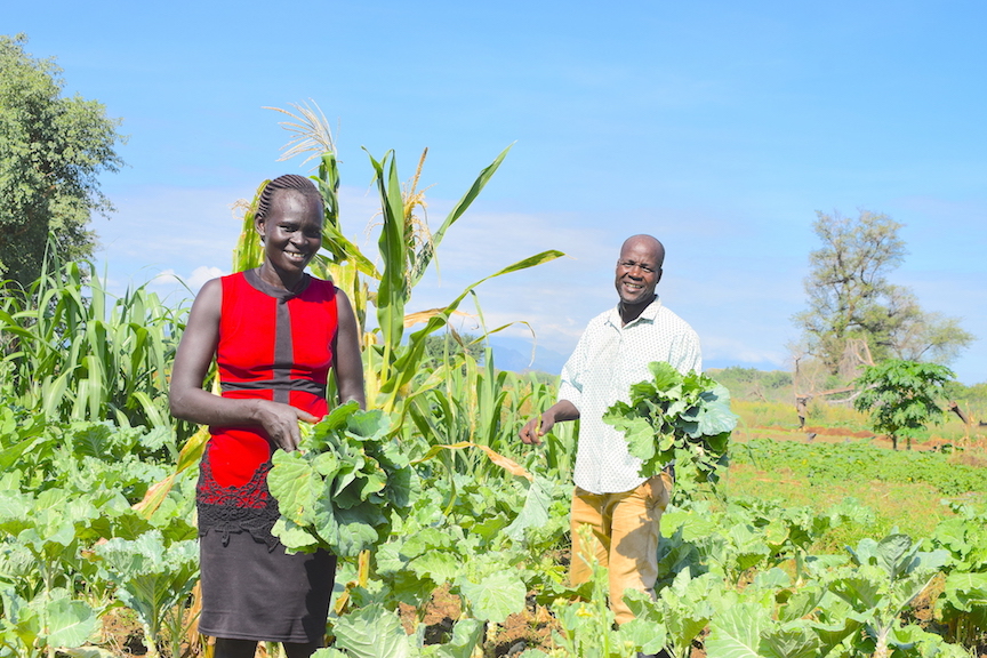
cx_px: 494
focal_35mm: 51
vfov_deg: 26.5
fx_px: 1398
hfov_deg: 38.9
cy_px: 329
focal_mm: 34
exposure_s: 1/400
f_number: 10
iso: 200
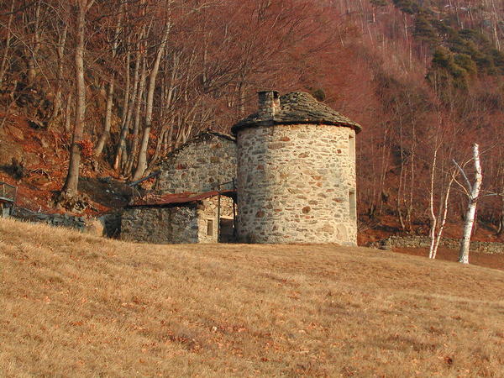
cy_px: 189
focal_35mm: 114
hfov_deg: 17.3
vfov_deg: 13.0
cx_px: 252
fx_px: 1660
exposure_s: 1/159
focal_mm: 24
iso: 100
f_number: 4.9
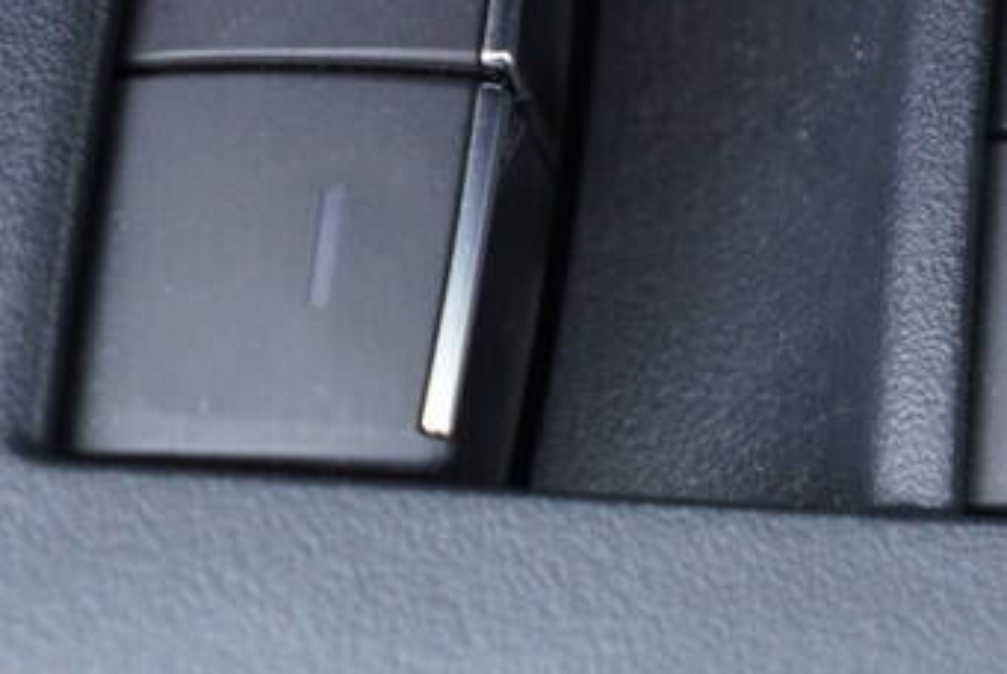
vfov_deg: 12.7
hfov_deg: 17.3
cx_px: 1441
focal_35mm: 108
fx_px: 3023
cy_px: 365
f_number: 2.8
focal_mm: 24
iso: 400
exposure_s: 1/40
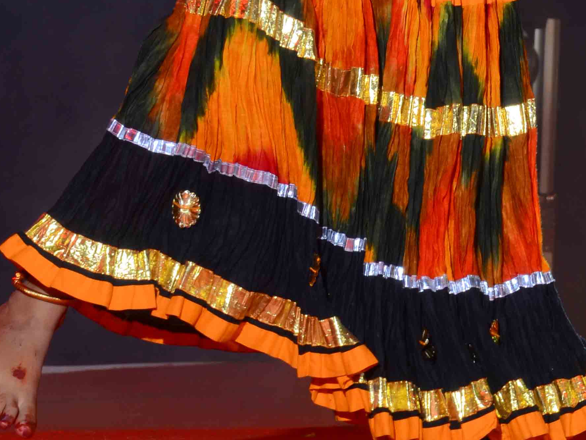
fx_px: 5728
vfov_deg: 4.4
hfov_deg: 5.9
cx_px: 358
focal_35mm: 338
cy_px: -208
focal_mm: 85
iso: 320
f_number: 10
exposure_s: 1/160
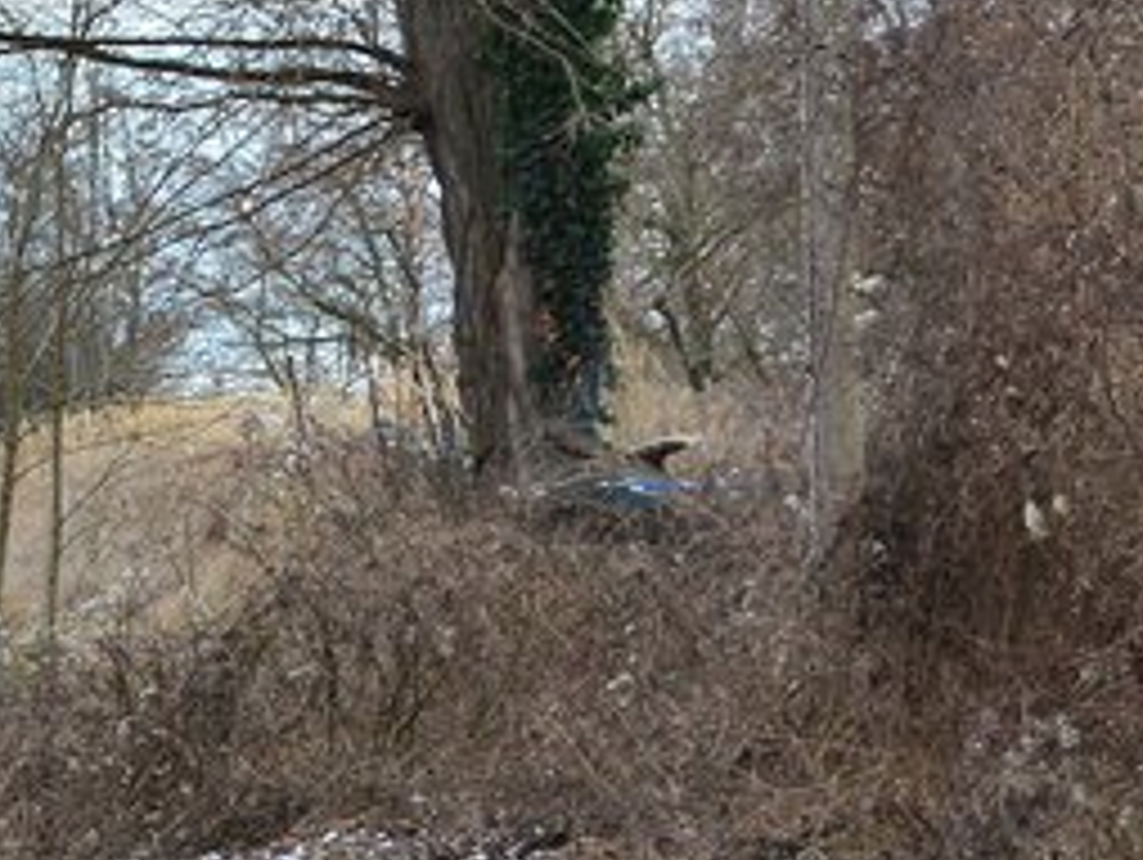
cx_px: -1053
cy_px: 167
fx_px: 7205
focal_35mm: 218
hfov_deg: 8.6
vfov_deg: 6.8
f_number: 5
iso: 250
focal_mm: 32
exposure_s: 1/250
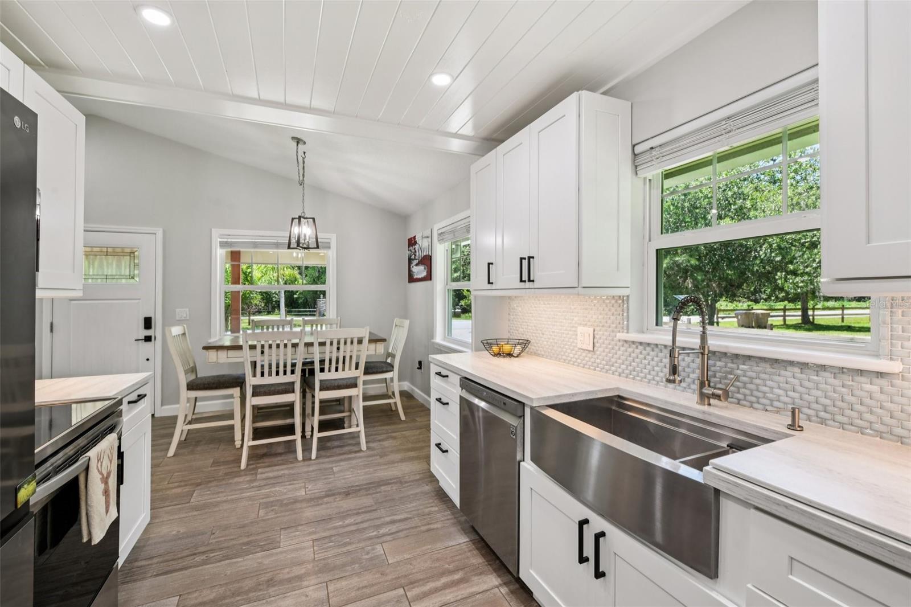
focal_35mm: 16
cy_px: 304
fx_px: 405
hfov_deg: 96.7
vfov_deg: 73.7
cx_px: 456
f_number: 8
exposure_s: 1/30
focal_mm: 16
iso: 400
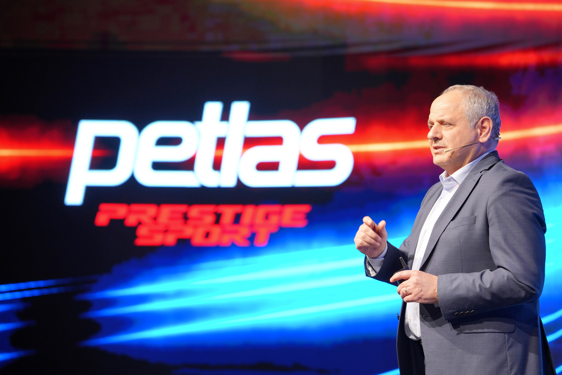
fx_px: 1639
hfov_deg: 19.5
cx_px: 281
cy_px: 188
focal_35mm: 105
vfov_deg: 13.0
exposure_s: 1/200
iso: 800
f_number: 2.8
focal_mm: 105
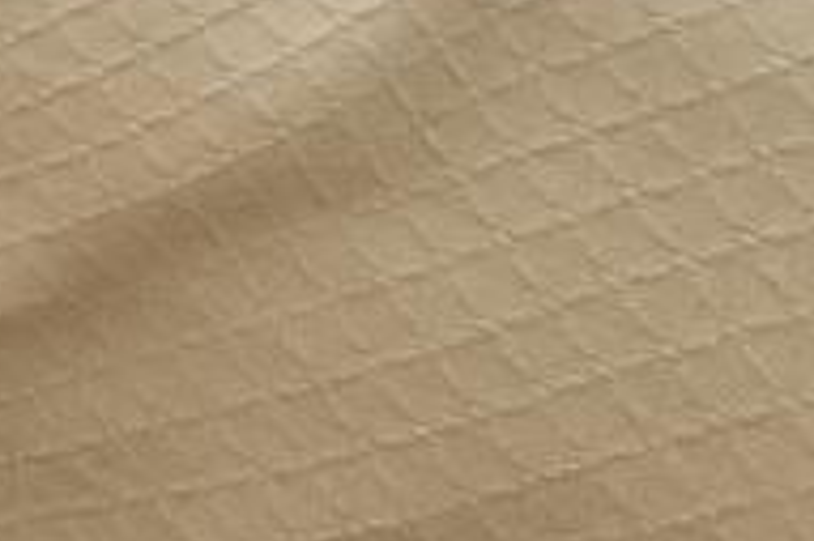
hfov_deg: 14.3
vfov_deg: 11.5
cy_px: -1014
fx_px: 1762
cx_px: -1227
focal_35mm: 78
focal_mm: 2.22
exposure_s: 1/105
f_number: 2.2
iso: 64
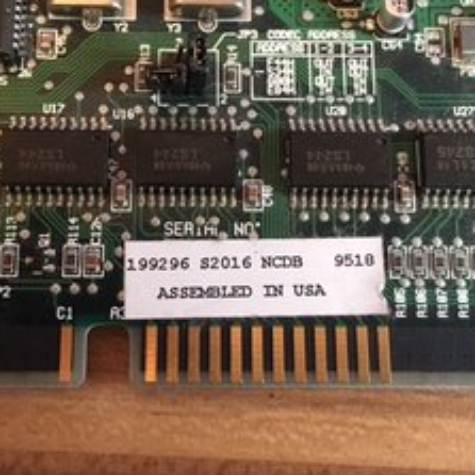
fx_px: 714
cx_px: 211
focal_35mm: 46
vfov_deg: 36.7
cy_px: 211
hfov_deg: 36.7
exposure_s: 1/17
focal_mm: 4.15
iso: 250
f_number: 2.2
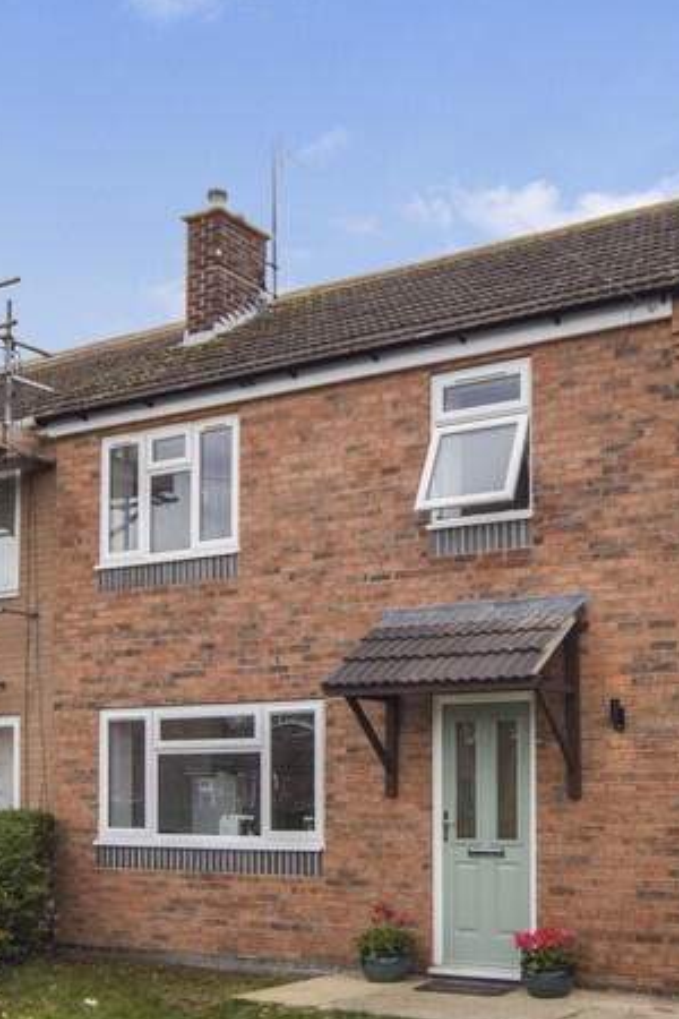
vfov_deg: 47.1
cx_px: 491
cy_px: 615
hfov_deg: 32.2
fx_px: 1160
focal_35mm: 41
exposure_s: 1/250
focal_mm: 12
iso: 100
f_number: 5.6
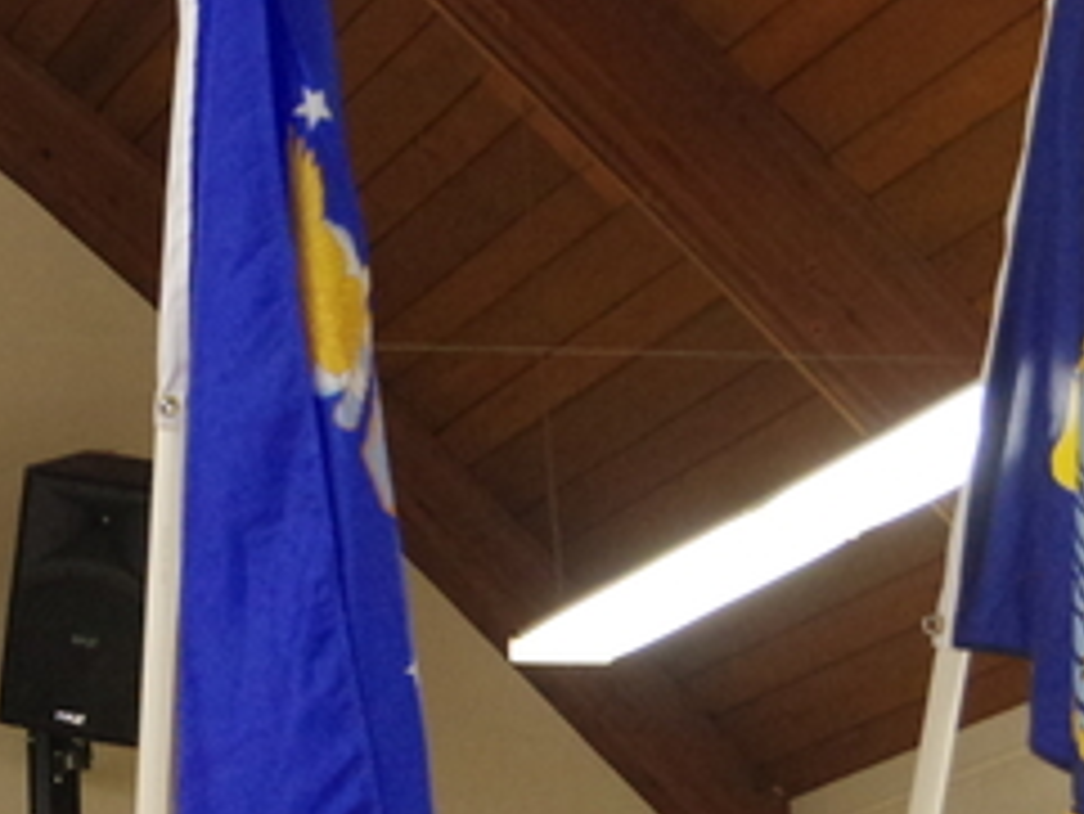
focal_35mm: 147
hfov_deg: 12.9
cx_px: -369
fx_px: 4606
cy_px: 641
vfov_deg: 10.1
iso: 1600
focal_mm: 24
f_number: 5.6
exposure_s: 1/50
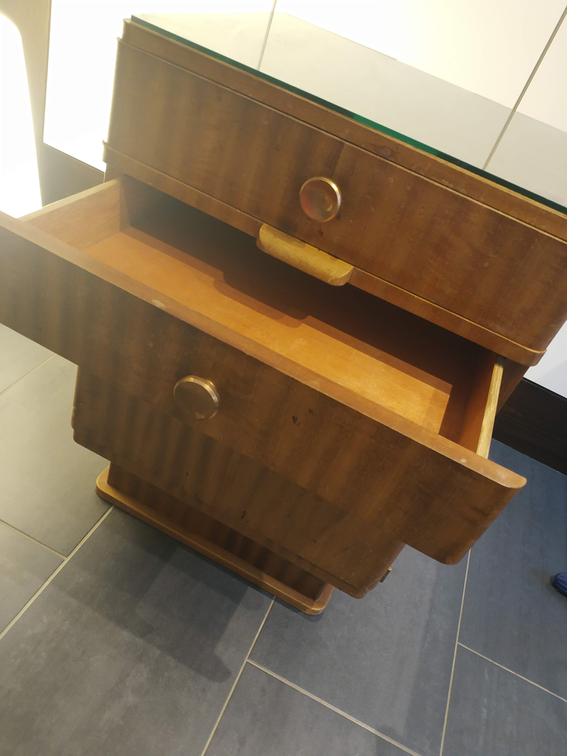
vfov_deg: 56.8
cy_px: 378
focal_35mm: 32
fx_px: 699
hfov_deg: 44.2
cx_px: 284
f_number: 2
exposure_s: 1/14
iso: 802
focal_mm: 4.5
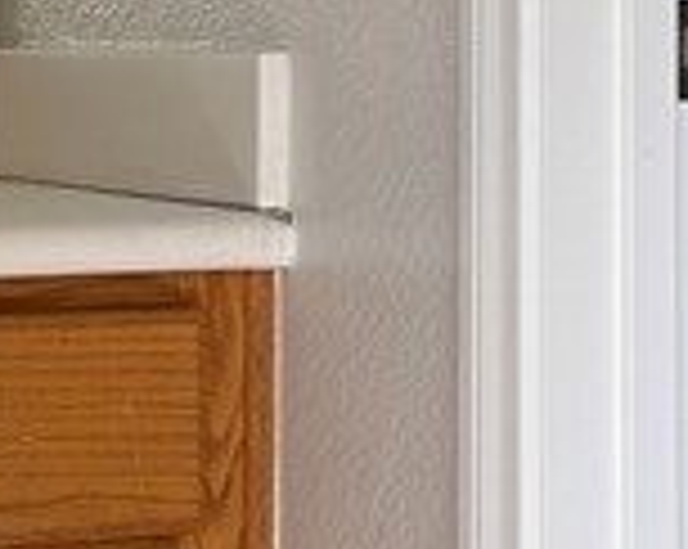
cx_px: 301
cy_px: -50
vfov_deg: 9.7
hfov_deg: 12.3
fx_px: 3193
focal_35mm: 157
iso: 50
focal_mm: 6.76
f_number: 1.78
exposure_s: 1/123
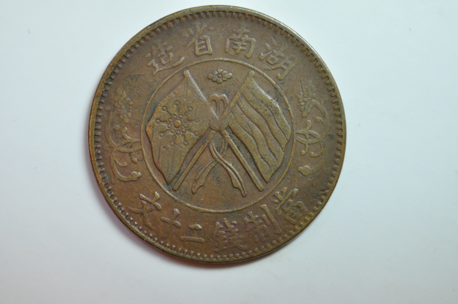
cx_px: 229
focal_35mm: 90
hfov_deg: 22.6
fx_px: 1144
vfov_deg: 15.2
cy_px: 152
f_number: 3.5
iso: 800
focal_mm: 60
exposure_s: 1/200
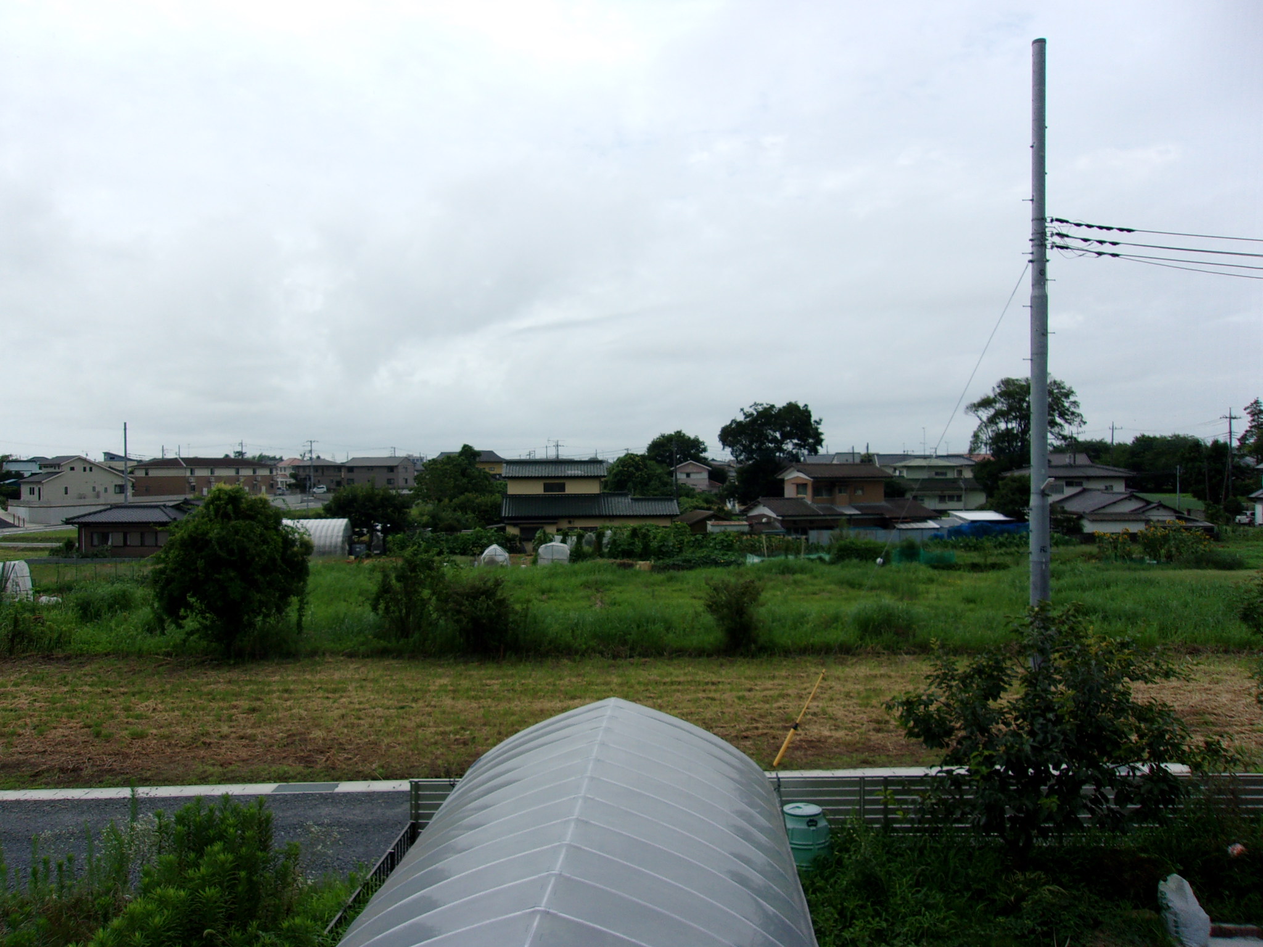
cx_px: 632
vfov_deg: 51.4
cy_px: 474
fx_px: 985
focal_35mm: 27
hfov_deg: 65.3
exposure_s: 1/80
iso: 80
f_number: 10.4
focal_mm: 4.9
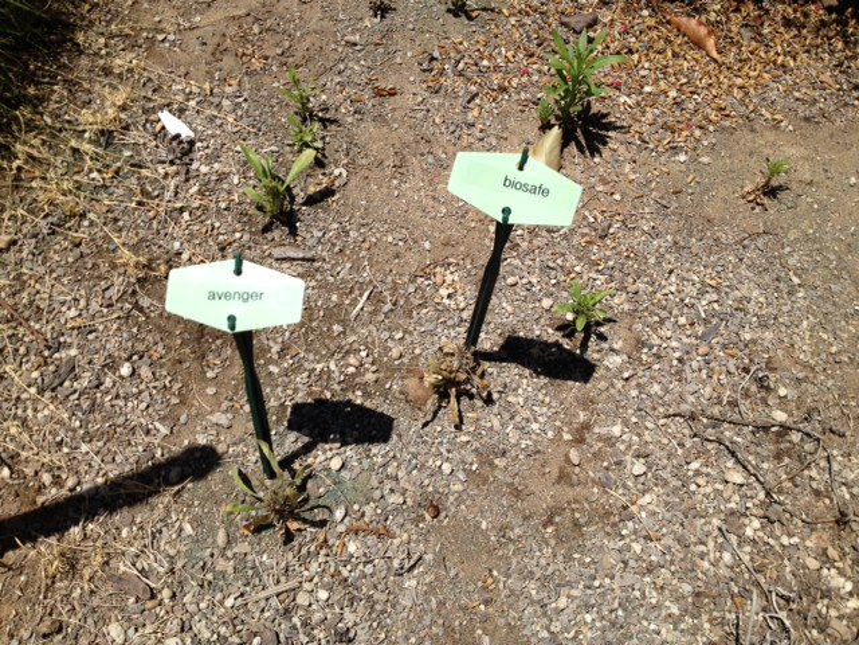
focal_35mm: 35
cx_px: 430
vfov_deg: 40.7
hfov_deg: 52.6
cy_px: 322
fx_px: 869
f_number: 2.4
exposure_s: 1/2513
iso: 50
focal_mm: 4.28
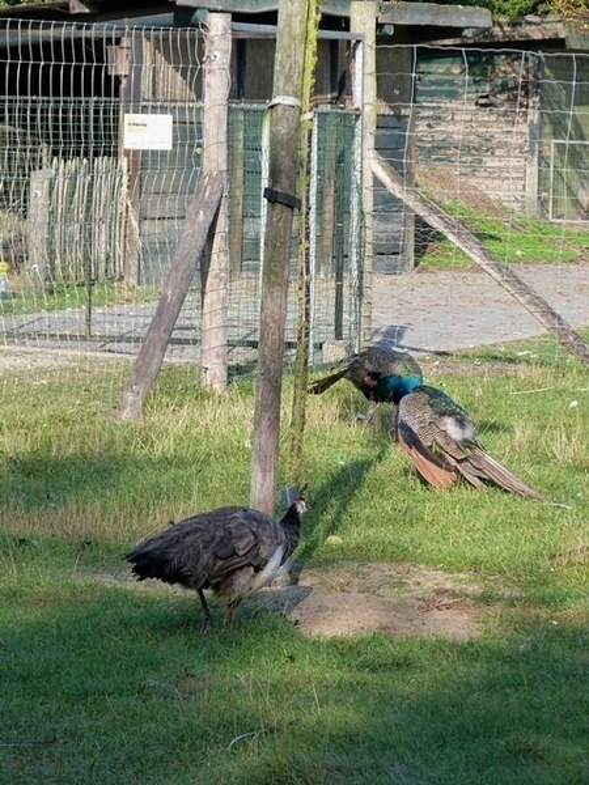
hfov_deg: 7.9
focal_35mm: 188
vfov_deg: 10.5
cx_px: 294
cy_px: 392
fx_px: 4265
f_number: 4
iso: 125
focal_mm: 33.9
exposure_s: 1/250
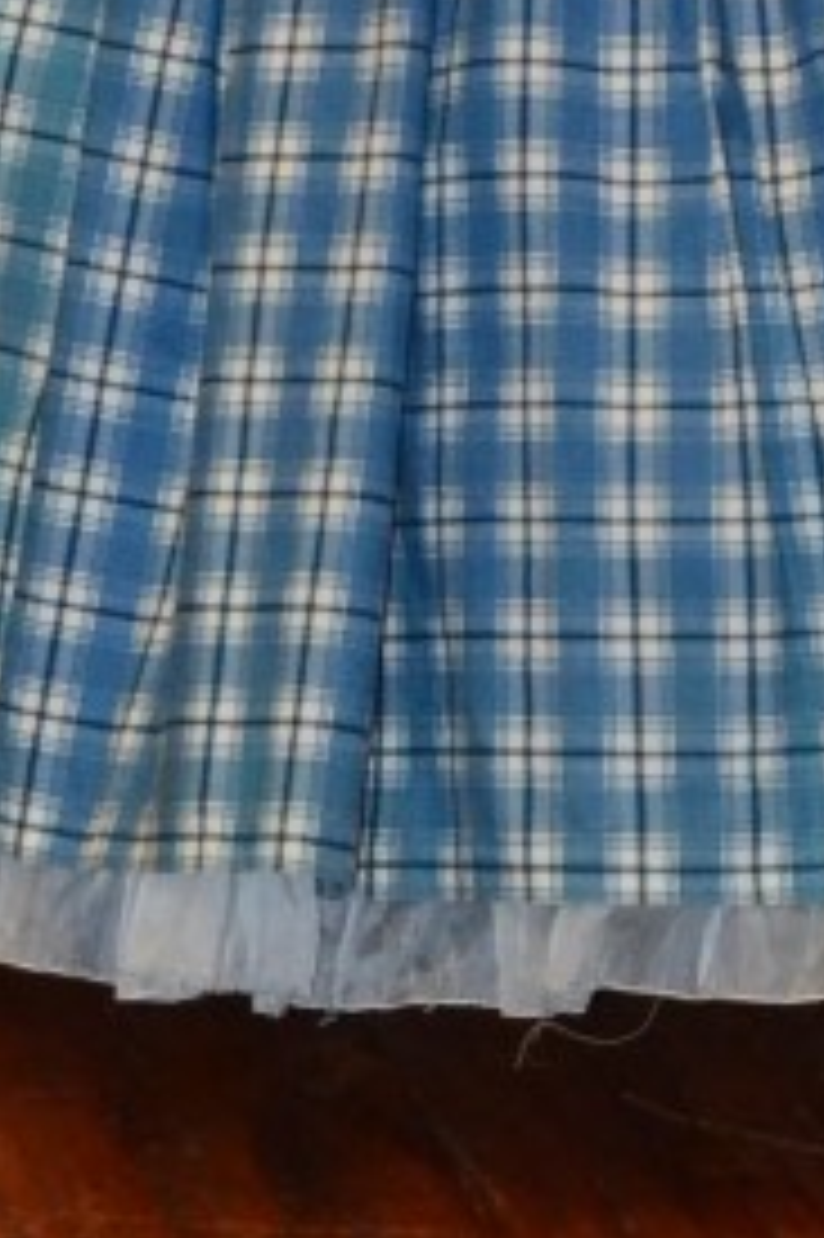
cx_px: 711
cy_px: -774
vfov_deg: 9.1
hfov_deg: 6.2
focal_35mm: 220
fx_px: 7566
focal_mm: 35
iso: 3200
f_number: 7.1
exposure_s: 1/60
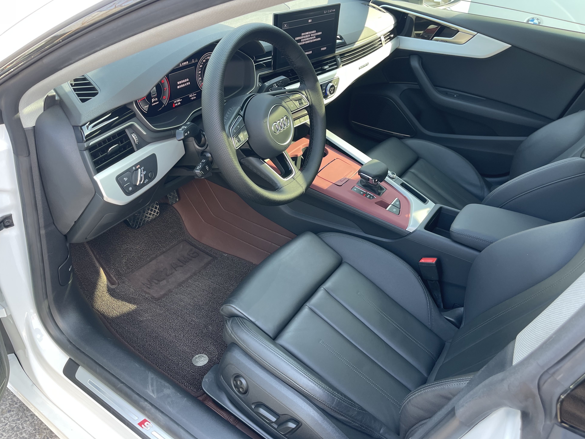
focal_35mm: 27
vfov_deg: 51.3
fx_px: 456
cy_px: 227
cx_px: 295
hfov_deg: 65.3
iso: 80
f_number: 1.6
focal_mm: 5.1
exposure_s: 1/121
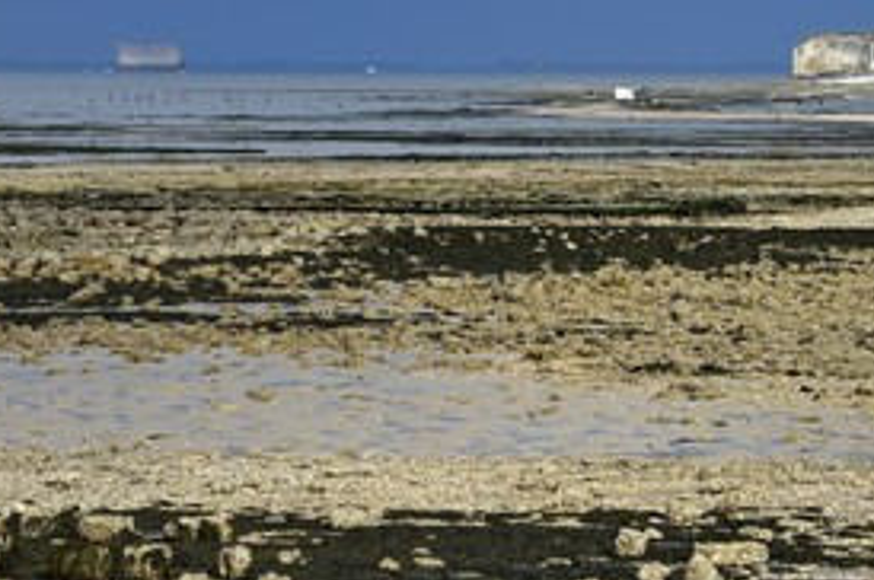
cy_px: 188
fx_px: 7444
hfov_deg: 6.7
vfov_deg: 4.5
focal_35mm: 307
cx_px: 627
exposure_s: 1/320
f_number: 9
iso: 200
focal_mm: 200
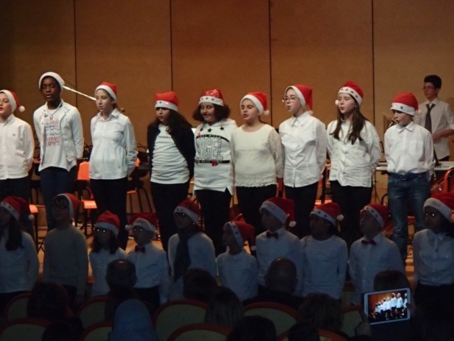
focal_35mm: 111
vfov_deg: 13.3
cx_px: 227
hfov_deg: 17.7
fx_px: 1456
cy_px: 170
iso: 1250
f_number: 5.2
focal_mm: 19.85
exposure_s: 1/60
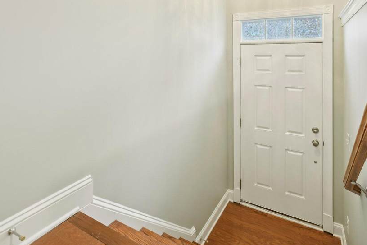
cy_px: 53
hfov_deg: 78.6
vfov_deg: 53.8
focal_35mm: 22
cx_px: 179
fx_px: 224
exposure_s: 1/6
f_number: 8
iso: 400
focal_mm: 14
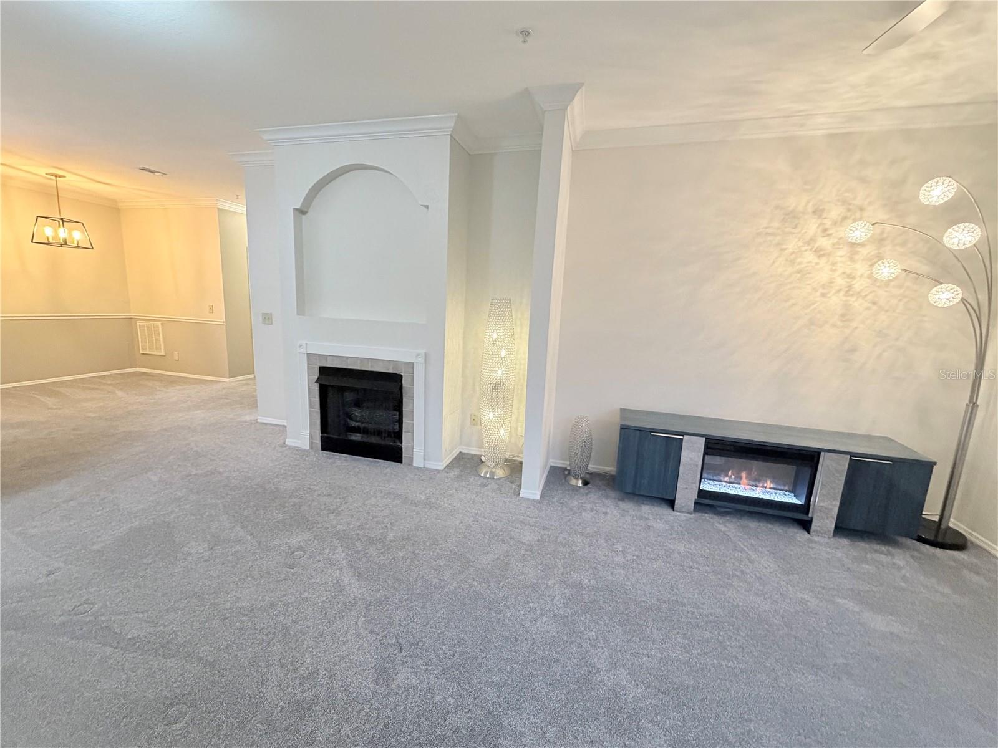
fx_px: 404
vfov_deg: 85.7
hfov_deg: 102.1
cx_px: 499
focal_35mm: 14
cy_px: 374
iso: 500
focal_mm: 2.22
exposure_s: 1/60
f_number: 2.2
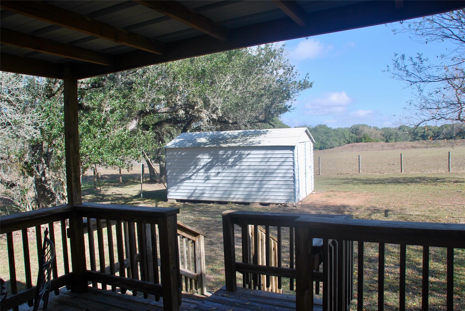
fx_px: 349
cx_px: 232
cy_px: 156
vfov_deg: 48.0
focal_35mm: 27
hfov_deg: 67.3
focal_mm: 18
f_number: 7.1
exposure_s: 1/200
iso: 100
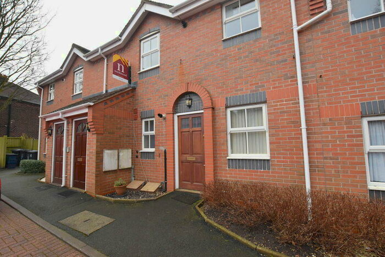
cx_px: 192
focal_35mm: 15
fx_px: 161
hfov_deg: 100.3
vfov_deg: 77.4
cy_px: 128
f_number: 7.1
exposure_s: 1/200
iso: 800
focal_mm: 10
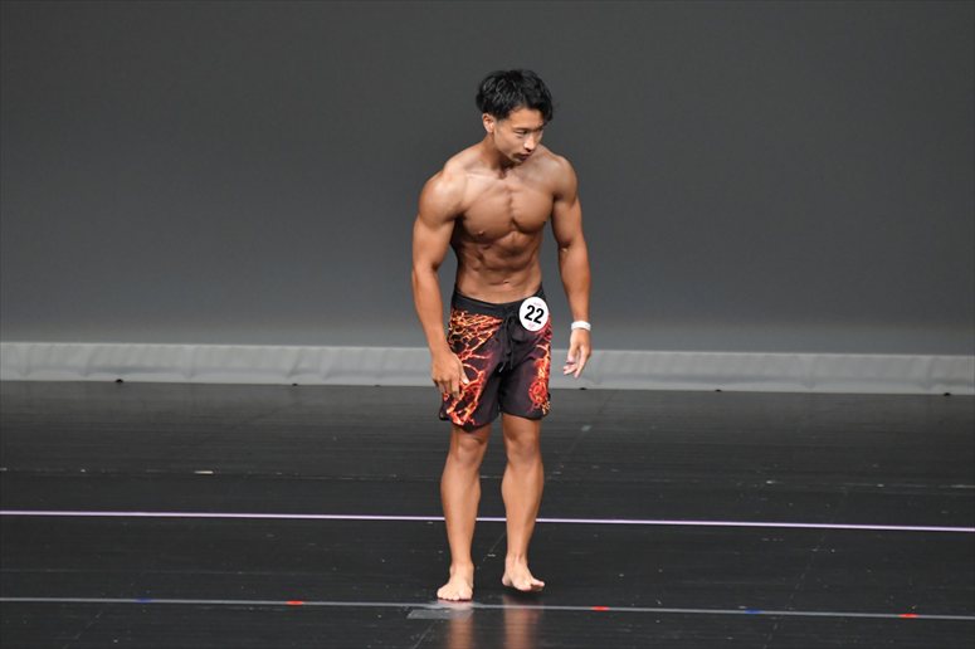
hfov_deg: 5.5
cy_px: 324
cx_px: 488
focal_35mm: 375
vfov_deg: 3.7
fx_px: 10151
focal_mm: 250
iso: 4000
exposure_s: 1/400
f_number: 5.6
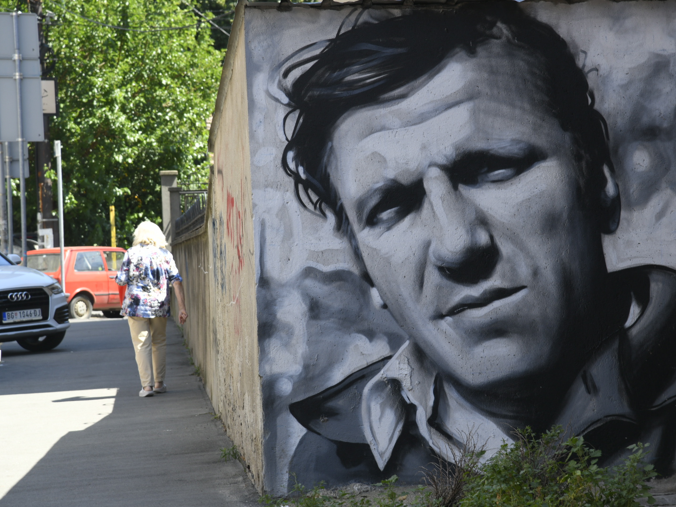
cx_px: 383
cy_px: 253
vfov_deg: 11.3
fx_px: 2558
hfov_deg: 15.0
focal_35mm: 131
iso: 400
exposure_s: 1/250
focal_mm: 120
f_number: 8
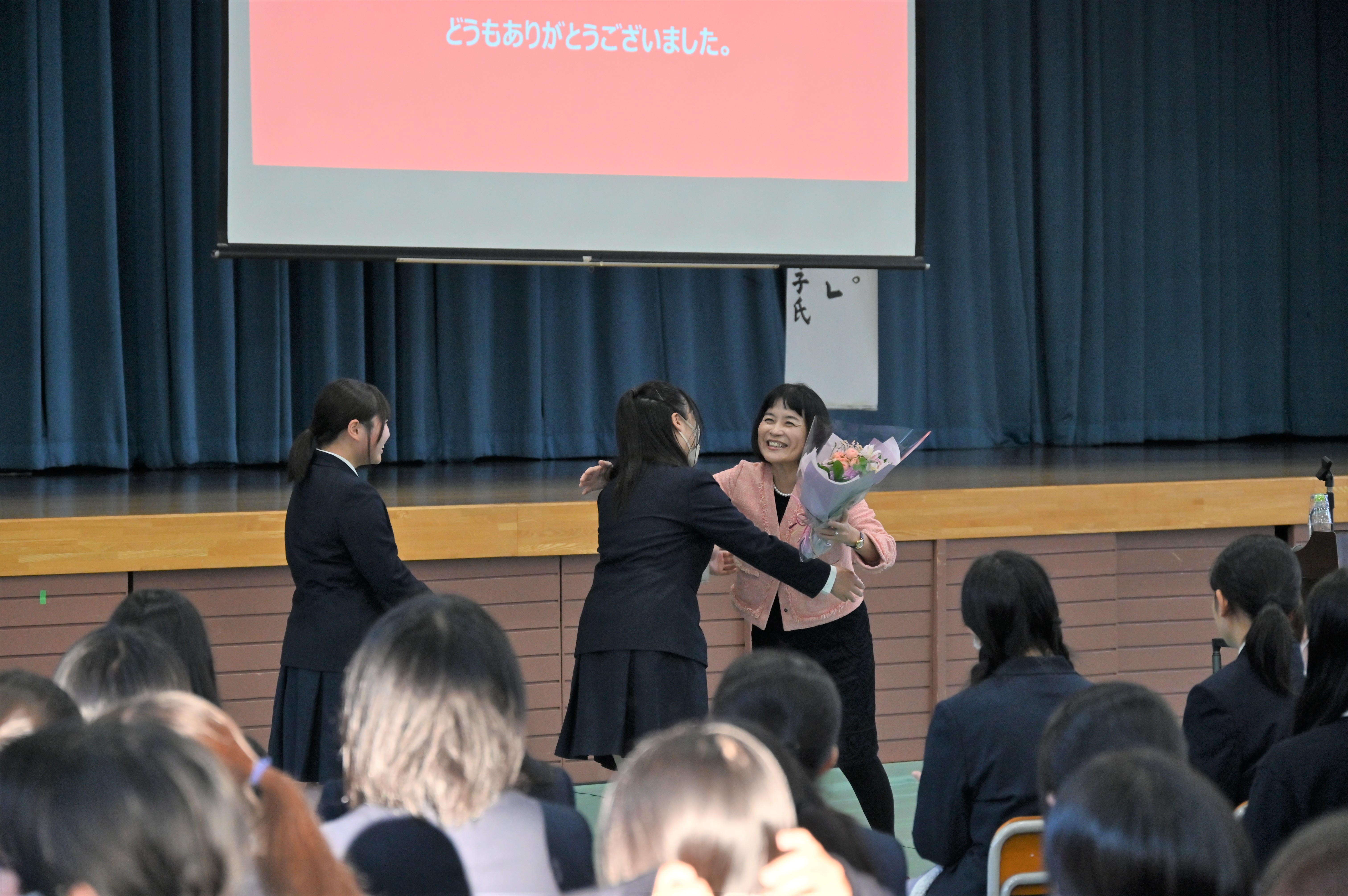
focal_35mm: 105
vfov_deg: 13.0
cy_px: 448
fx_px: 3929
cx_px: 674
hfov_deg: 19.5
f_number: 6.3
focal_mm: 105
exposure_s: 1/200
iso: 1600
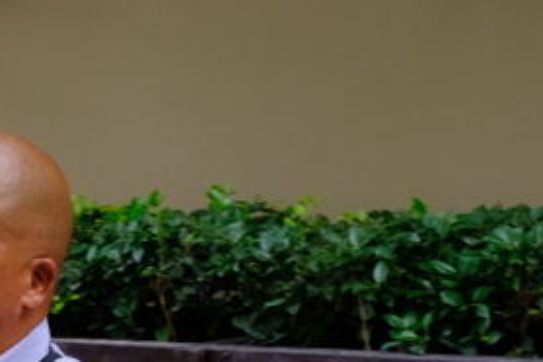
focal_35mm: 116
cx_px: -169
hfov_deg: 16.6
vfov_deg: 11.7
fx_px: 1750
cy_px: 381
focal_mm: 18
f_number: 4.5
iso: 400
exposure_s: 1/180
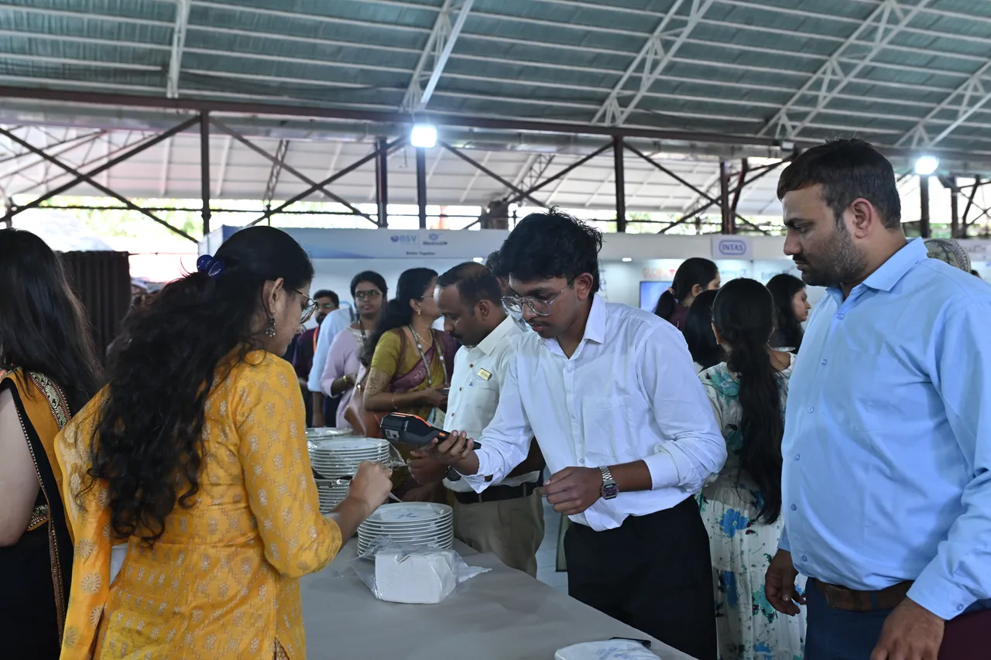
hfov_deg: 54.4
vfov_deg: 37.8
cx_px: 496
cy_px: 330
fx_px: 963
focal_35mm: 35
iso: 500
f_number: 4.5
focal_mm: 35
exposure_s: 1/125
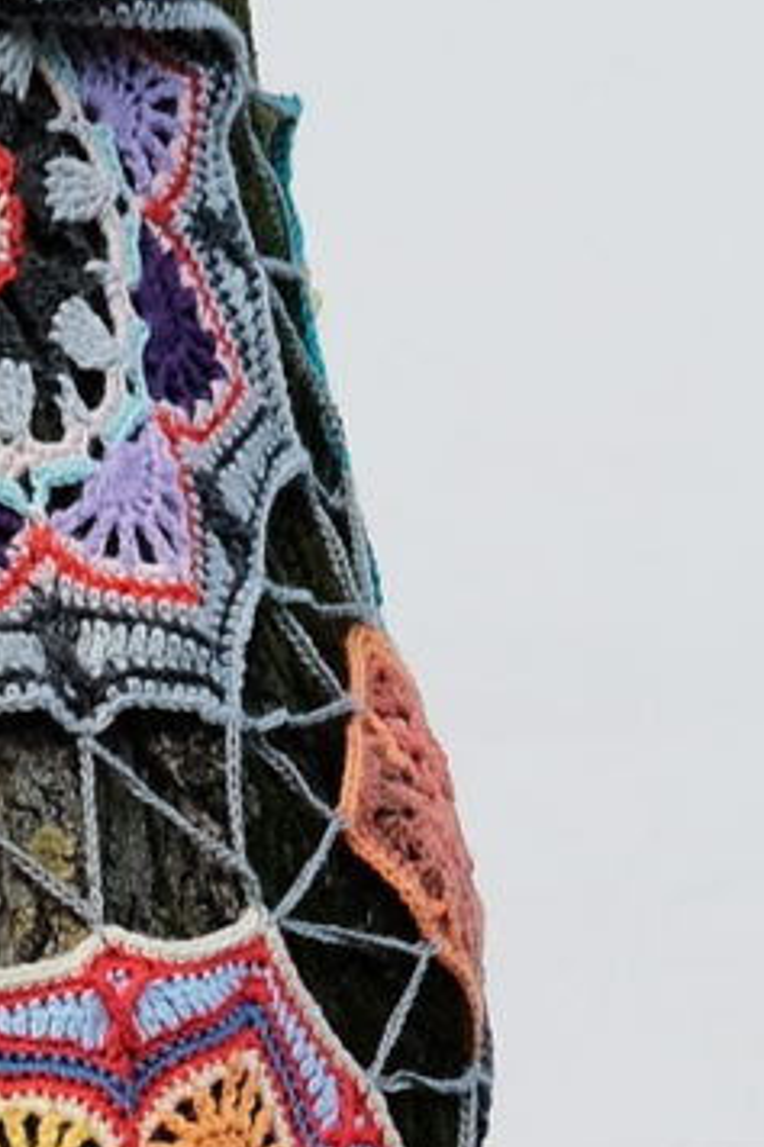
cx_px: -508
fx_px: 9399
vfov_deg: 6.5
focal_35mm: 295
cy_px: 3096
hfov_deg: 4.6
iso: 320
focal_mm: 27.5
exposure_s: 1/150
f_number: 5.6
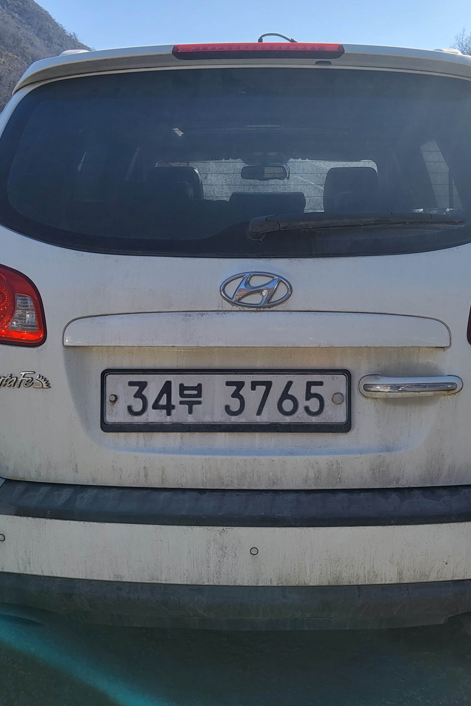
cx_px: 259
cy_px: 348
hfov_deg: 35.9
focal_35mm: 37
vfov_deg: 51.9
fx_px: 726
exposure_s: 1/516
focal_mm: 3.98
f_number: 1.8
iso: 12
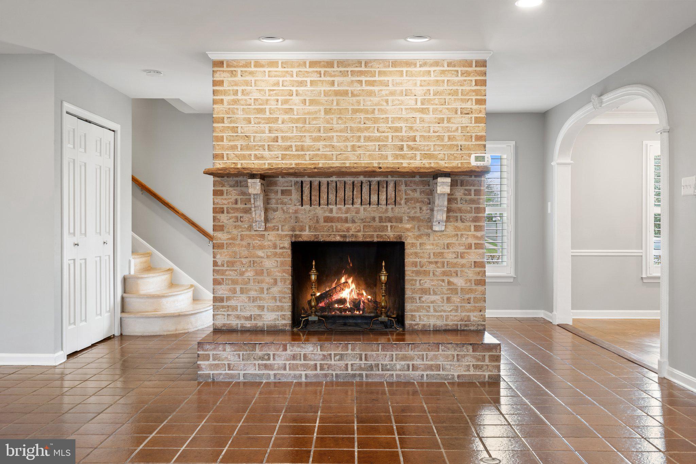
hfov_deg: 54.4
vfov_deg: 37.8
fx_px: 677
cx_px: 348
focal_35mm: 35
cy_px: 232
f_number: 8
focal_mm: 35
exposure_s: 1/3
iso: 500
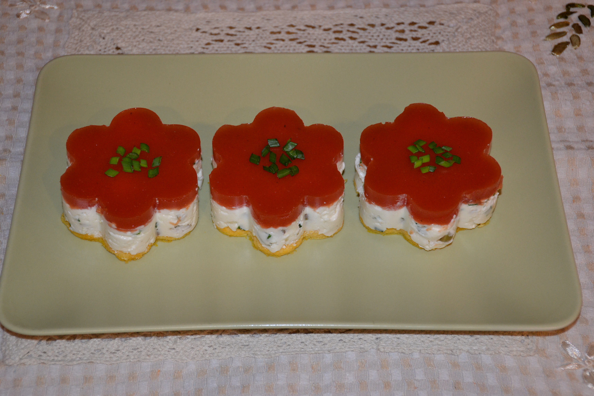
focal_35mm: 72
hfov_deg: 28.1
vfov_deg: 18.9
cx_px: 297
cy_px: 198
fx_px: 1188
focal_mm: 48
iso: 1000
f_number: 4.5
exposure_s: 1/60
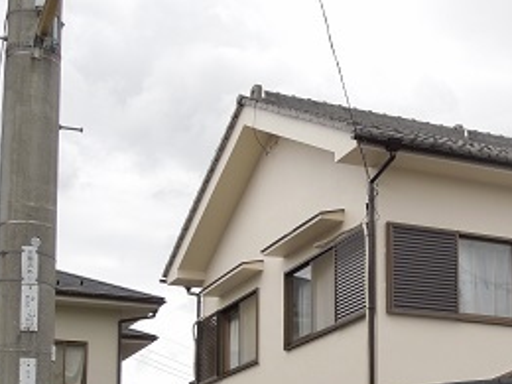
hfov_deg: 25.1
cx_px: 475
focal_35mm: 75
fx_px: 1109
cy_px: 367
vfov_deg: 19.2
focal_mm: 7
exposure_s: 1/800
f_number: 3.8
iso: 100
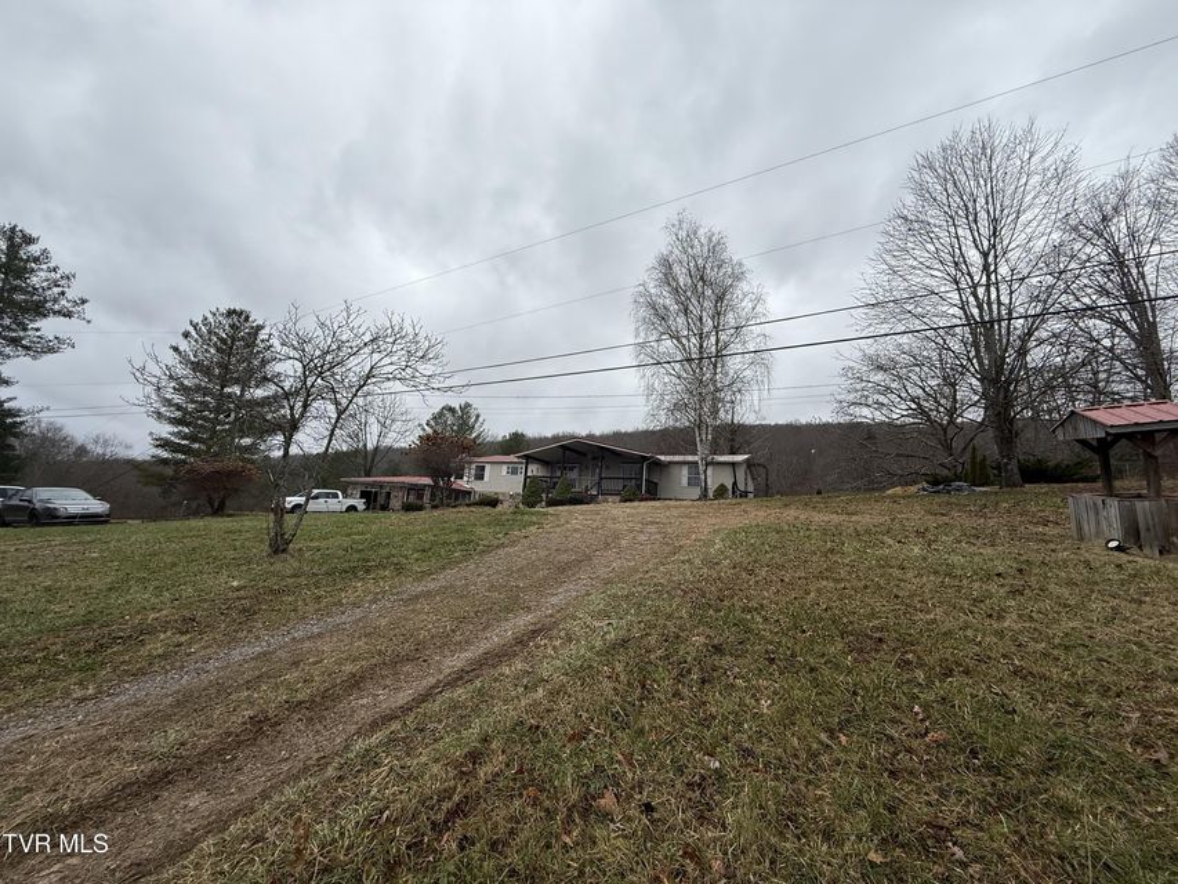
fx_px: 476
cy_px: 442
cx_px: 589
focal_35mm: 14
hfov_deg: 102.1
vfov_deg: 85.7
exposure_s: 1/424
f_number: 2.2
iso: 50
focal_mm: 2.22
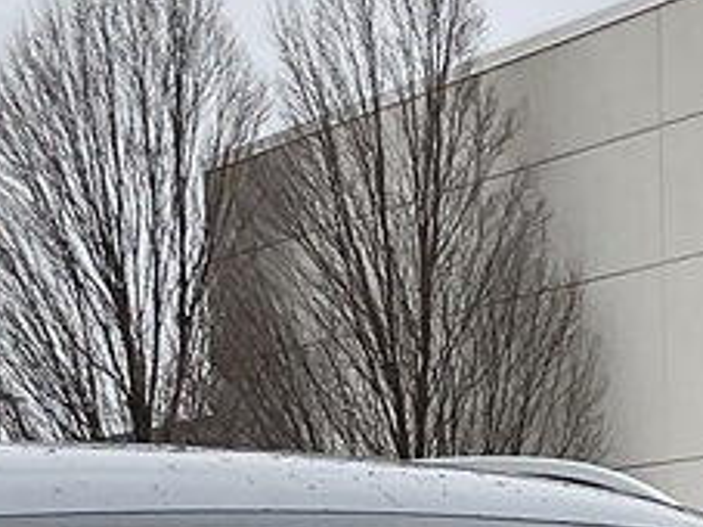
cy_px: 1000
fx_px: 2659
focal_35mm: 131
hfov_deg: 14.7
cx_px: 799
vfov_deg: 10.5
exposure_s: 1/580
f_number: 1.8
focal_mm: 3
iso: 16
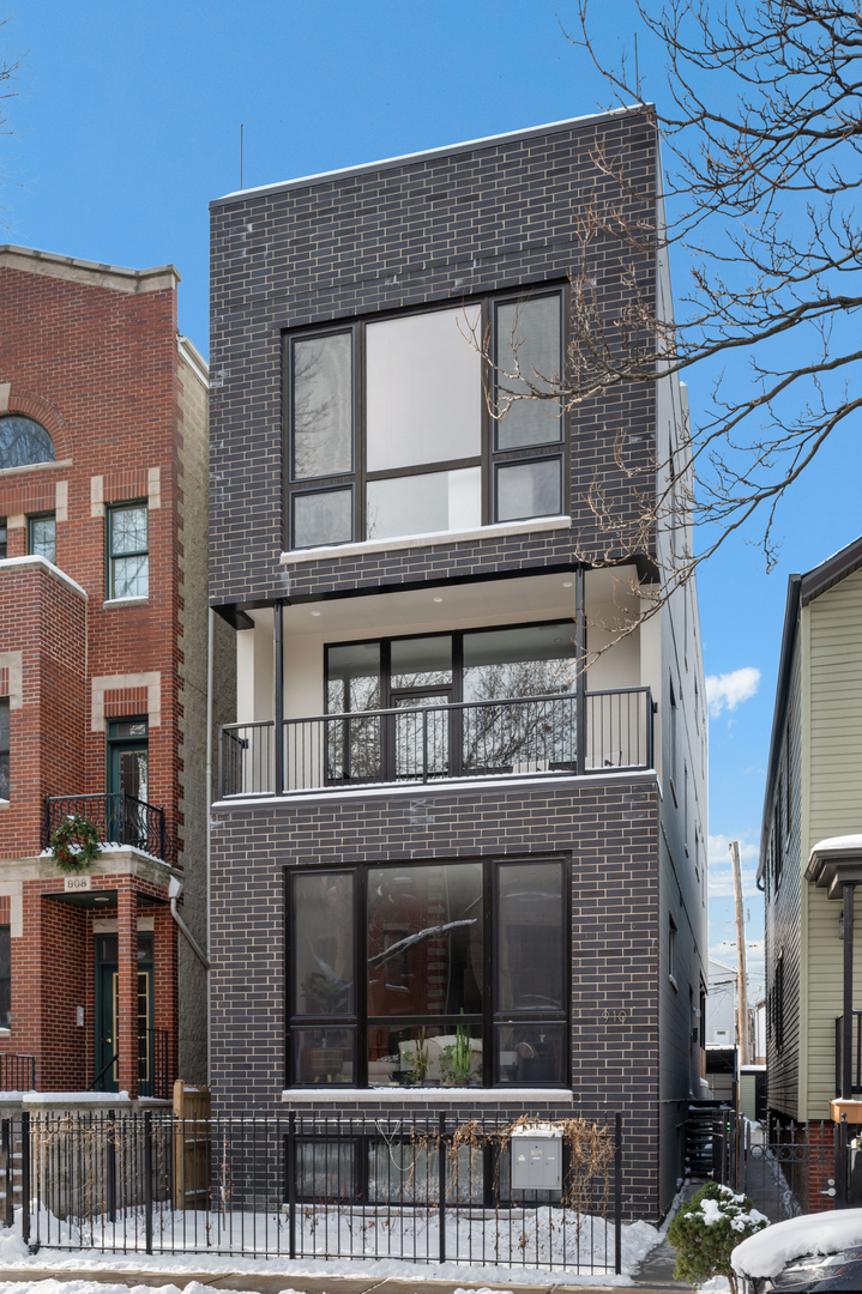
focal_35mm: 30
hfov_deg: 43.6
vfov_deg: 62.0
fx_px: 1078
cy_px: 647
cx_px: 431
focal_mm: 30
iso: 100
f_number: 11
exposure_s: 1/40
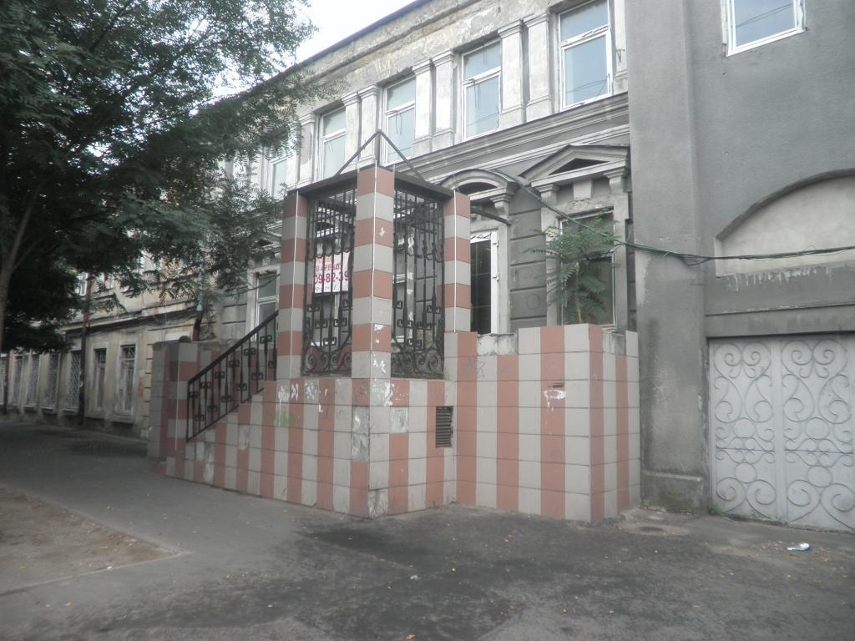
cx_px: 428
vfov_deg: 53.1
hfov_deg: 67.3
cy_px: 320
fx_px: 642
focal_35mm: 26
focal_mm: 4.65
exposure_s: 1/125
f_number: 2.6
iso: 64
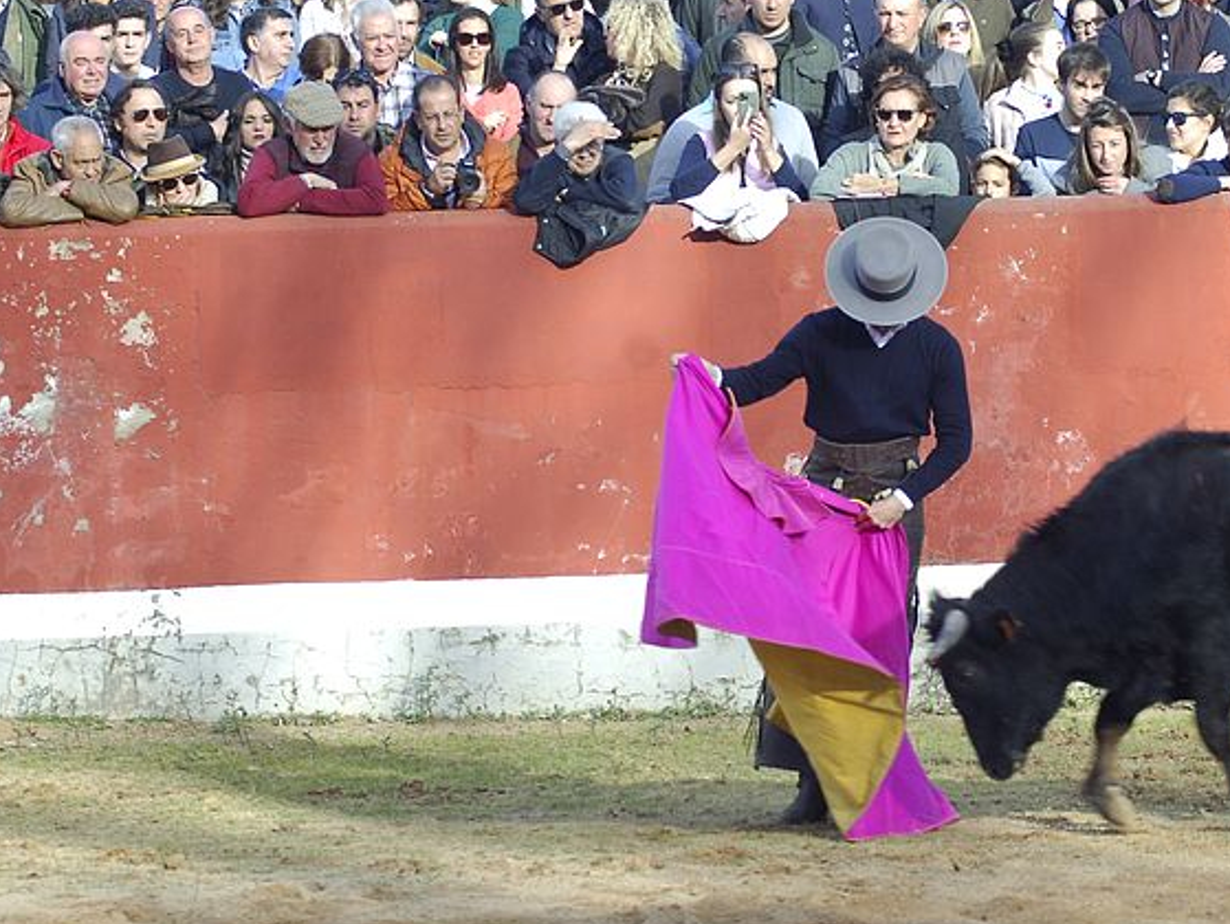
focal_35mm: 208
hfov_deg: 9.5
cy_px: 345
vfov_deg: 7.2
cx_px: 896
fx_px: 7389
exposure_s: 1/320
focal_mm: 85
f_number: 4.5
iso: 400
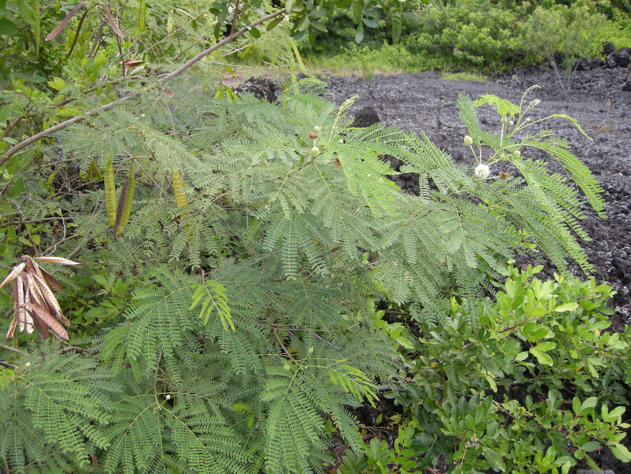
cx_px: 316
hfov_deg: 52.6
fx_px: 638
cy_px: 237
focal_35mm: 35
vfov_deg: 40.7
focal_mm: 7.5
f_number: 3.4
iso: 64
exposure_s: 1/68
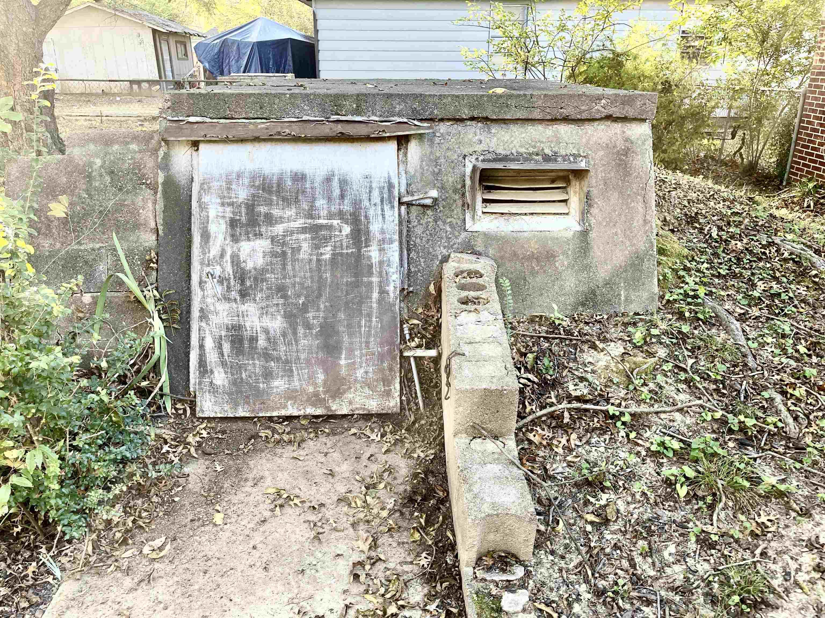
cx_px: 412
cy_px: 309
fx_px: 596
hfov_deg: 69.4
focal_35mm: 25
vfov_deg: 54.9
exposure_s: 1/121
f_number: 1.6
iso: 100
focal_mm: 5.1
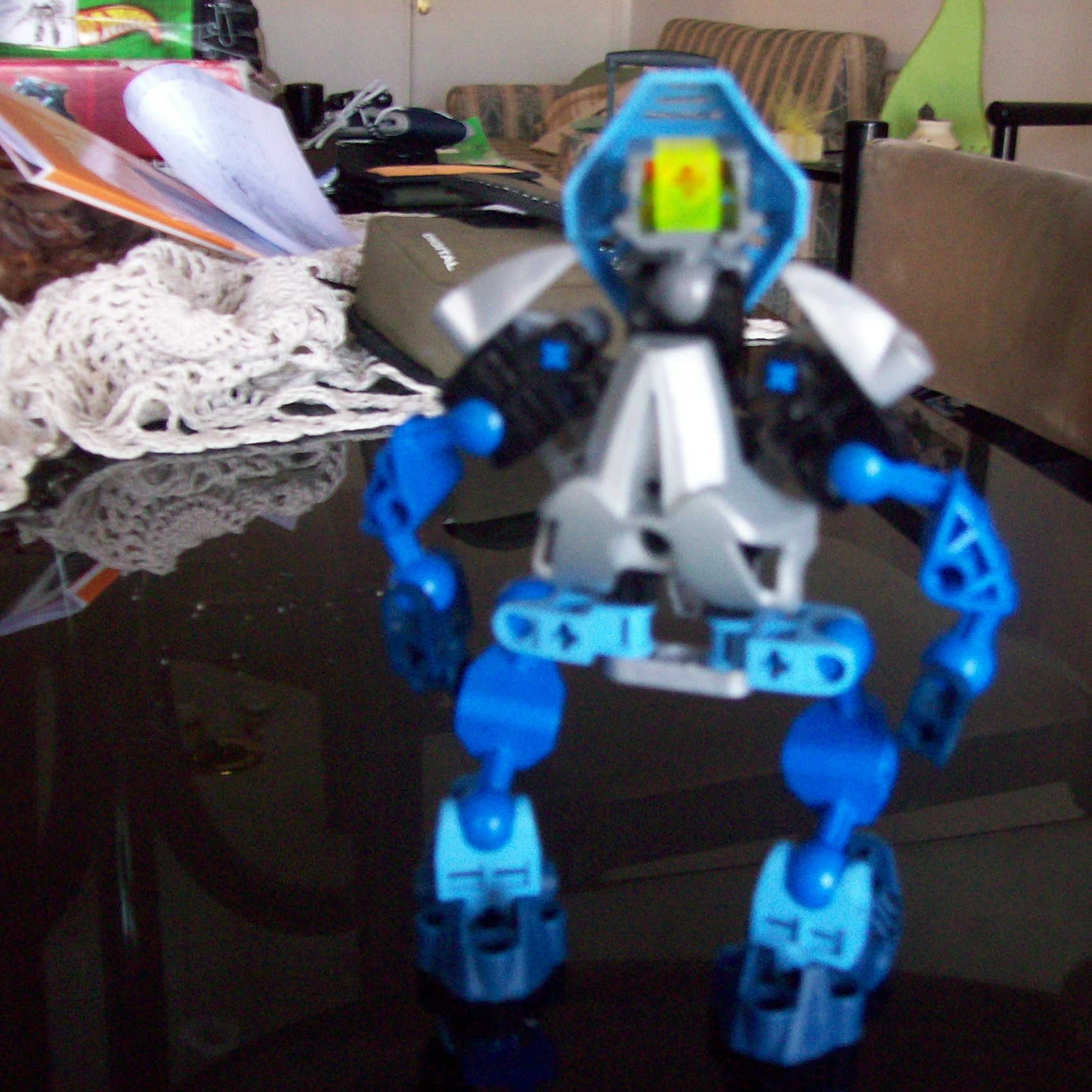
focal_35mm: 43
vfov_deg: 39.2
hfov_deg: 38.9
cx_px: 687
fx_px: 1535
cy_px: 552
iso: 160
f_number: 2.7
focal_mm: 6
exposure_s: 1/8
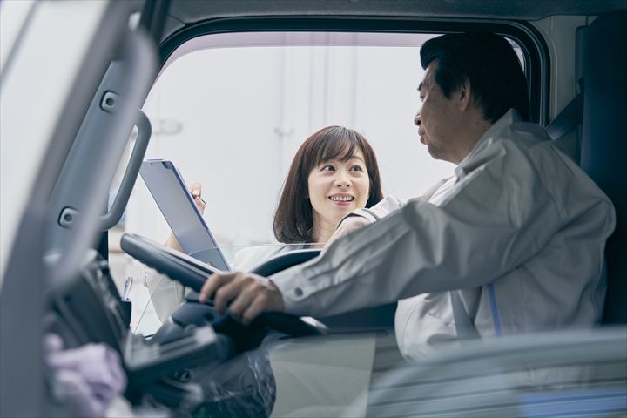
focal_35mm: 70
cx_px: 314
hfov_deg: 28.8
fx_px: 1219
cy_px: 209
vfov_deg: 19.5
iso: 100
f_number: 3.2
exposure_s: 1/500
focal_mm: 70
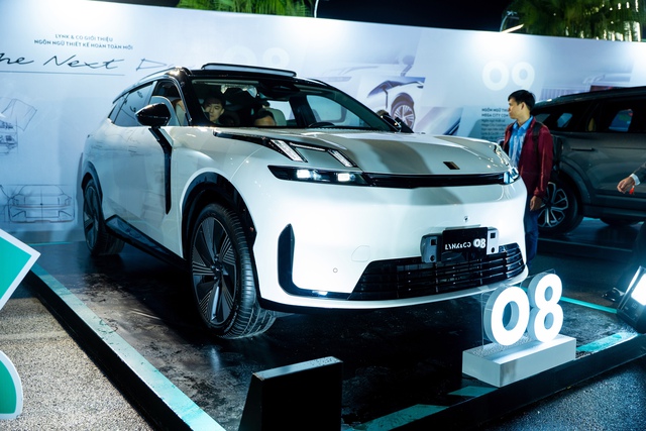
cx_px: 323
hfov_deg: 58.9
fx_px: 573
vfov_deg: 41.3
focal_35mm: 32
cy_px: 216
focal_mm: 31.9
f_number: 3.2
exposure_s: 1/160
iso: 640
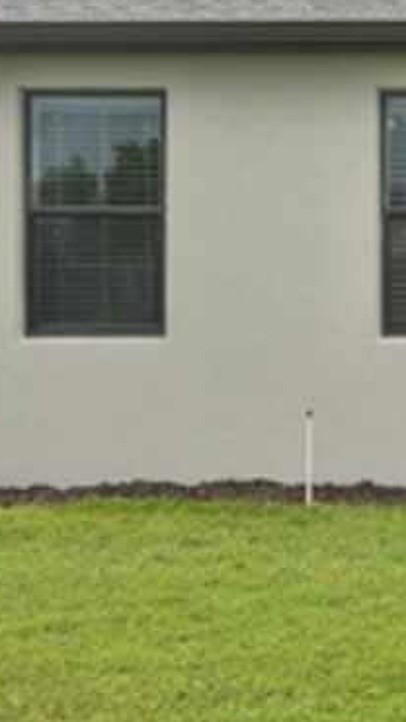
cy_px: 289
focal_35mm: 76
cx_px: 751
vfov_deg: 27.8
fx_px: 1455
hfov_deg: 14.0
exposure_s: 1/800
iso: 400
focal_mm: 21
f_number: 8
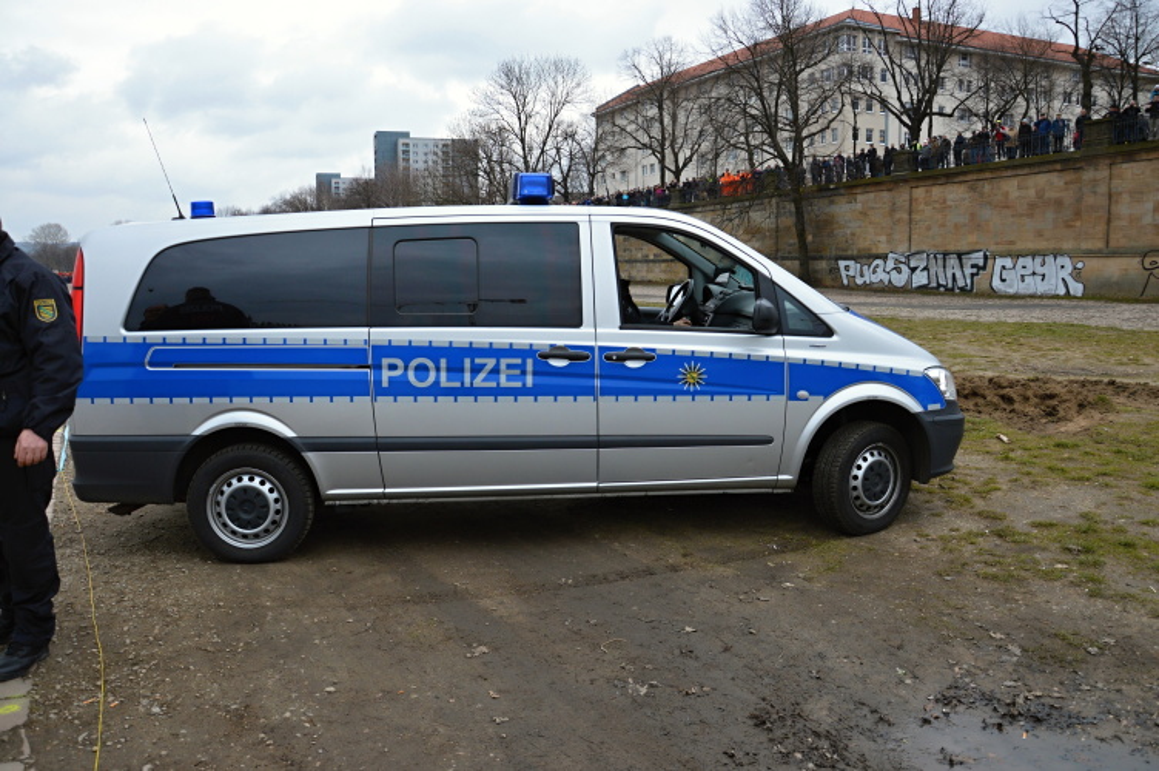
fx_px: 868
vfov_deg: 47.8
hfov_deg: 67.4
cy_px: 386
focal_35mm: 27
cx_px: 580
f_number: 4.5
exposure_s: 1/1000
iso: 400
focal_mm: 18
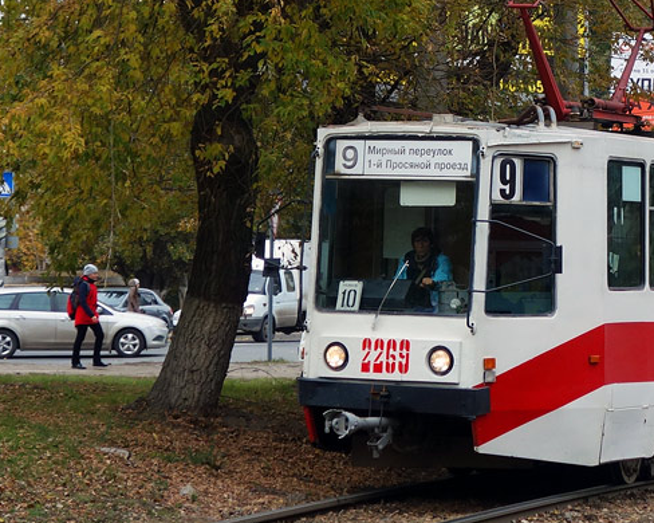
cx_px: 562
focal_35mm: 120
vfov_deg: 12.8
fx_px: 2322
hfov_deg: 15.9
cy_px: 70
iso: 200
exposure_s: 1/500
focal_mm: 19.31
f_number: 3.5
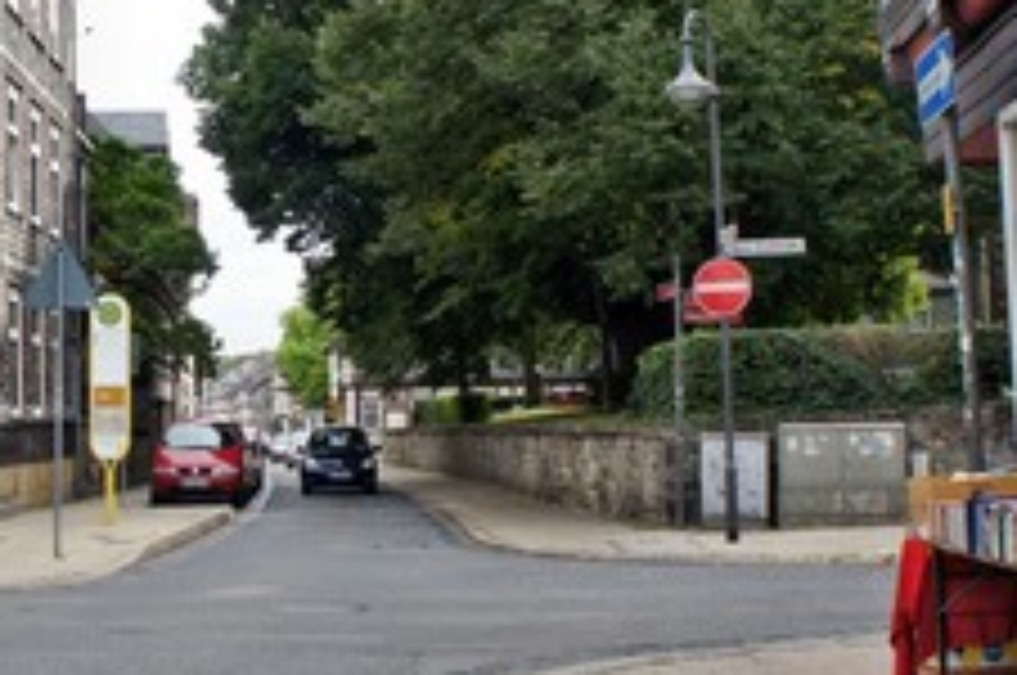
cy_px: 266
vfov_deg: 24.5
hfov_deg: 35.4
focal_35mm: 55
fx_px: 1552
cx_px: 243
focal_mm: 18
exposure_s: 1/160
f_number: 7.1
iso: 200
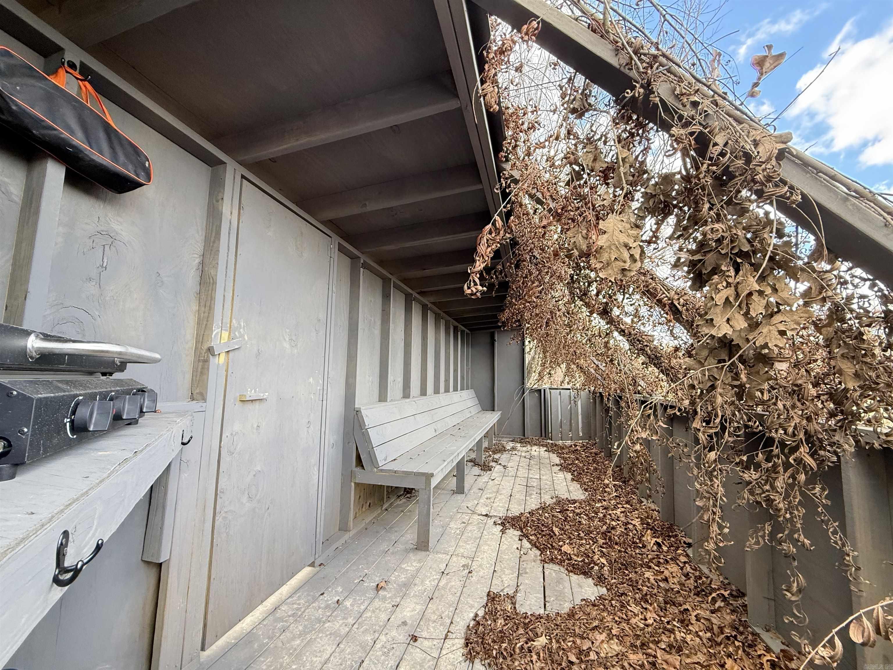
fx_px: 361
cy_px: 335
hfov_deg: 102.1
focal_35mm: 14
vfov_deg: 85.7
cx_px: 446
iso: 200
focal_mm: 2.22
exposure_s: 1/99
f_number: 2.2
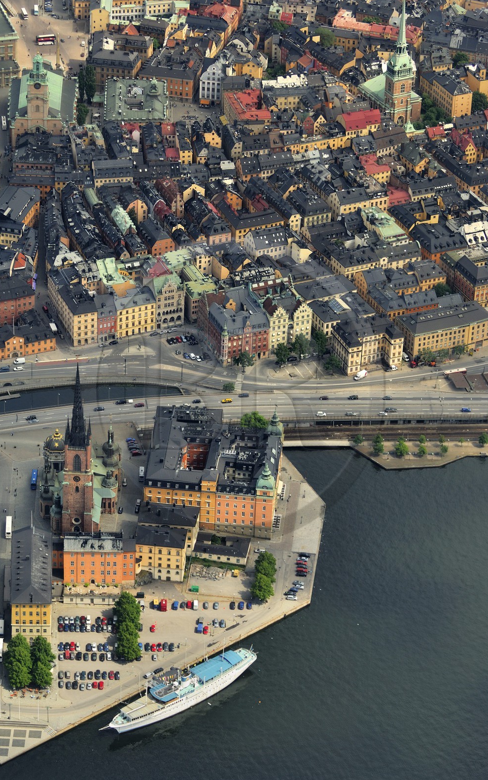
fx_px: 2297
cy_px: 390
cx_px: 232
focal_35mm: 108
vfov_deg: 19.3
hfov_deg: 12.1
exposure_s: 1/2000
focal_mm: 70
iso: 100
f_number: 2.8
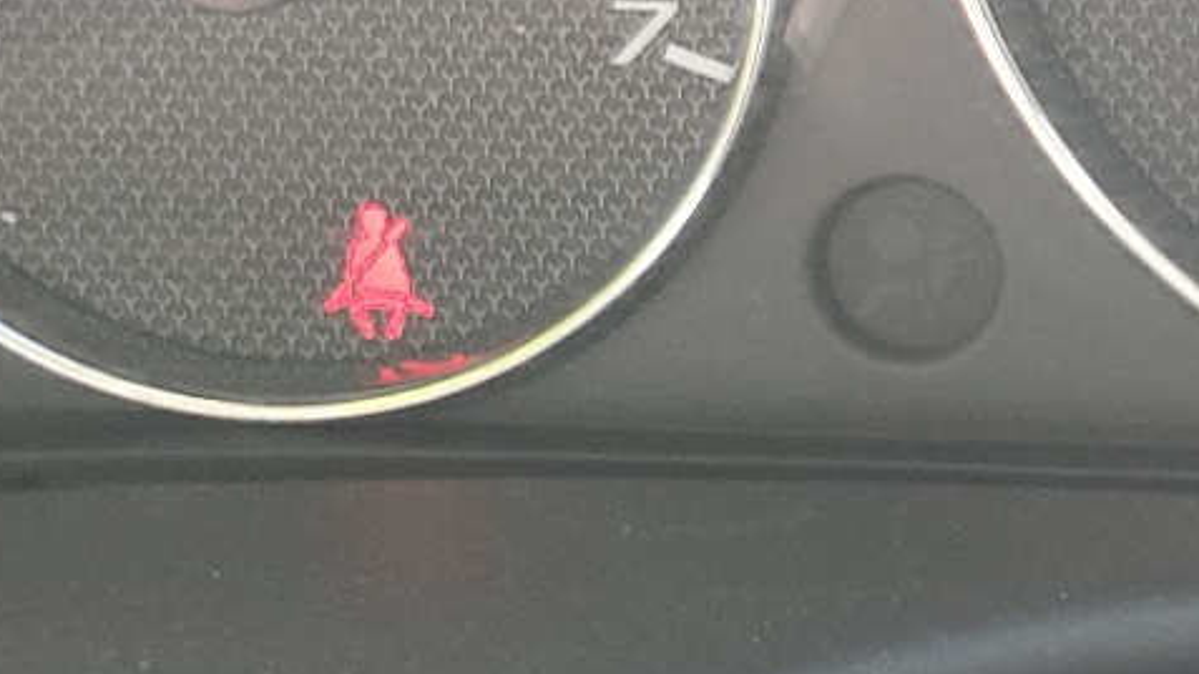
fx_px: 3019
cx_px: 1692
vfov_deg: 12.7
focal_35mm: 95
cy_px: 118
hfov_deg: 20.0
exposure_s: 1/120
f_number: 1.5
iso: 90
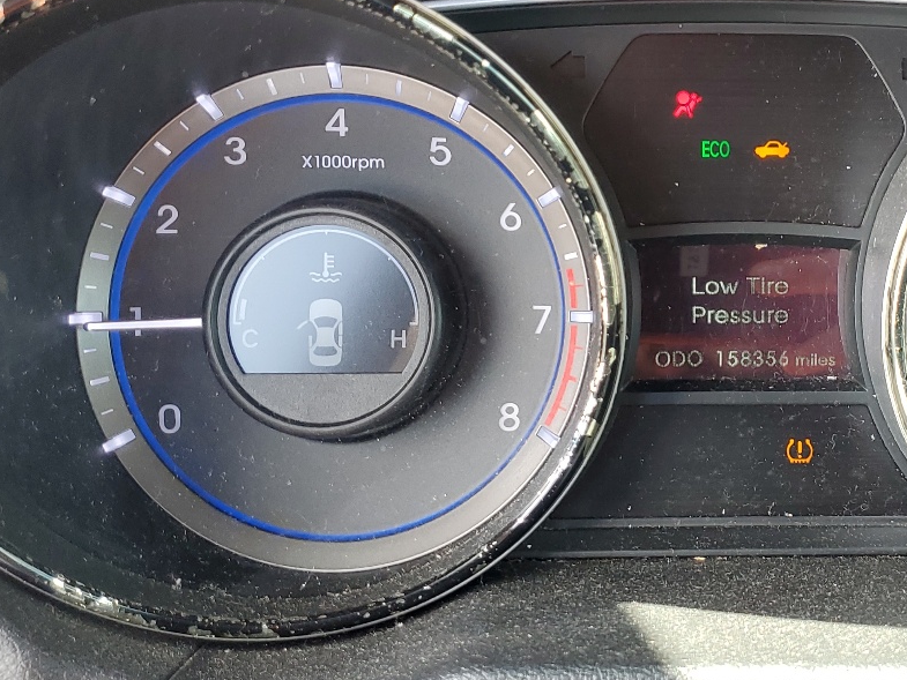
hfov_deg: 35.2
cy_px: 214
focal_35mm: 53
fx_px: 1389
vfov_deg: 27.3
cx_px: 709
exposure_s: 1/120
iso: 55
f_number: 1.5
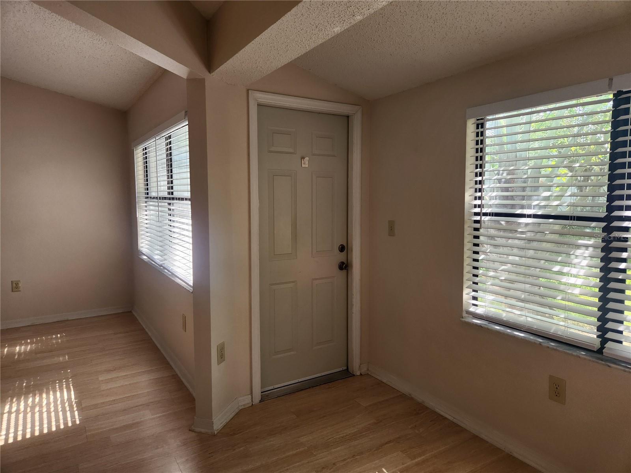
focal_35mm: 23
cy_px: 236
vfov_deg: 58.9
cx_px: 316
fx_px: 419
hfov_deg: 73.9
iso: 200
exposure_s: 1/180
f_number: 1.8
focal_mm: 5.4
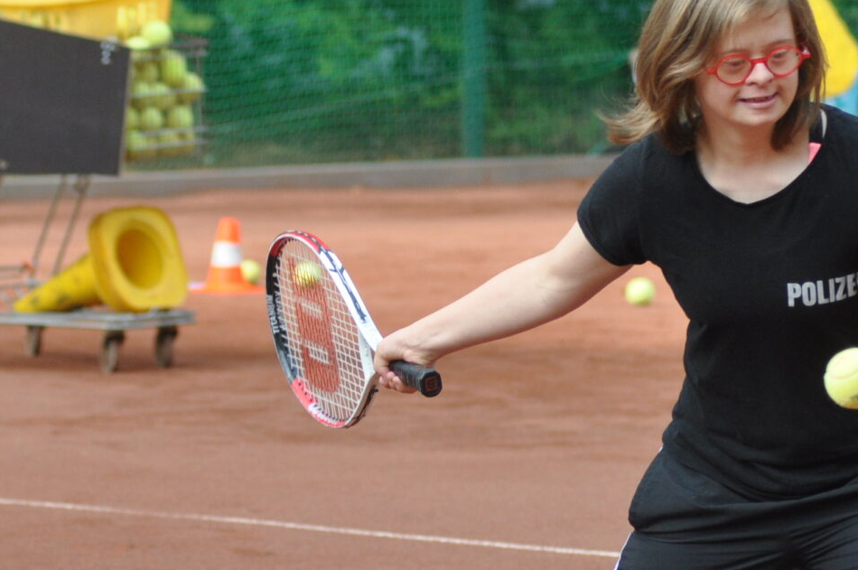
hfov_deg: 5.5
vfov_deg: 3.7
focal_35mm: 372
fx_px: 8855
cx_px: 764
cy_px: 379
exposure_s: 1/1000
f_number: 4
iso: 500
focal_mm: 92
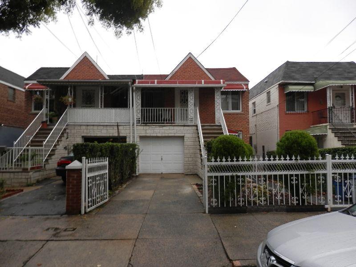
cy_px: 134
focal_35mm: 25
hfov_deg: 69.4
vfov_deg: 54.9
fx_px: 257
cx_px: 178
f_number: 3
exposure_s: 1/60
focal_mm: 4.5
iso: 80
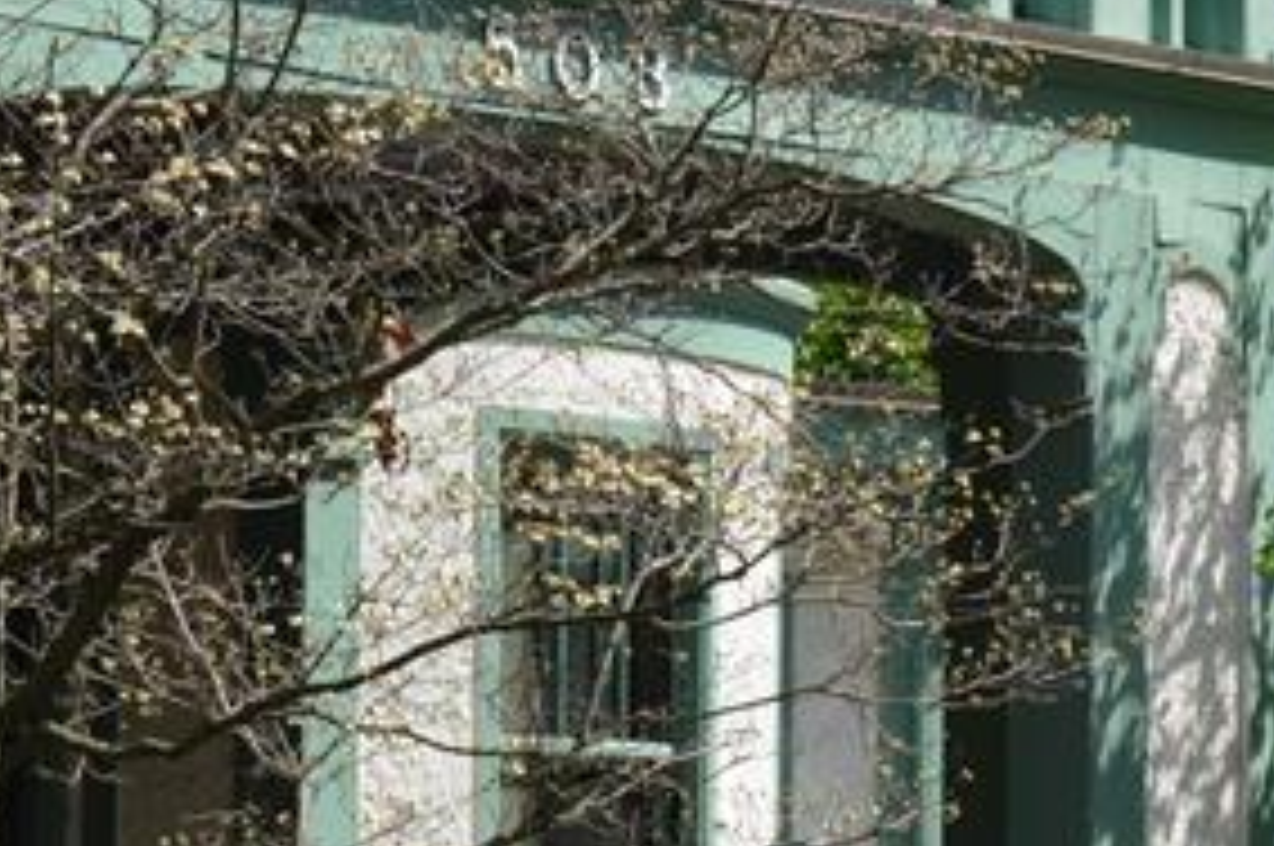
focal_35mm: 219
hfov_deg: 9.4
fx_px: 7741
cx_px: 623
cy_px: 652
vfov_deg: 6.3
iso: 100
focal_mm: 38
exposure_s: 1/250
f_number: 8
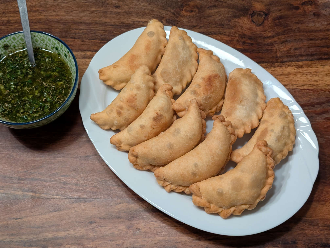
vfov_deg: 29.7
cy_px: 124
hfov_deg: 38.9
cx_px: 165
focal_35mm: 49
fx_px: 468
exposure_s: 1/23.8
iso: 171
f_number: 1.68
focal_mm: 6.9
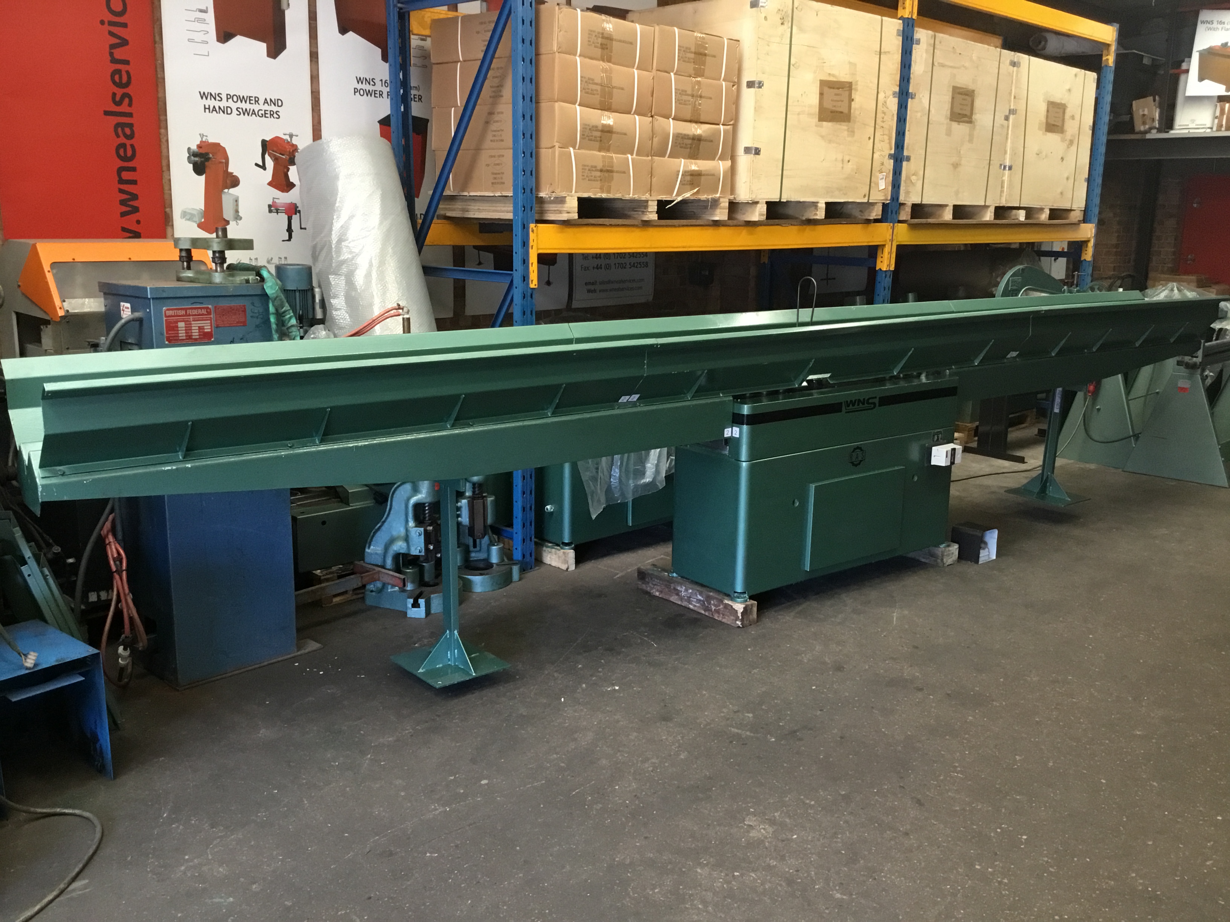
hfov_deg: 58.4
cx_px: 615
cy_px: 461
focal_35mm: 31
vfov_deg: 45.4
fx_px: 1102
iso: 160
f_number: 2.4
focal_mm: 3.3
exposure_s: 1/33
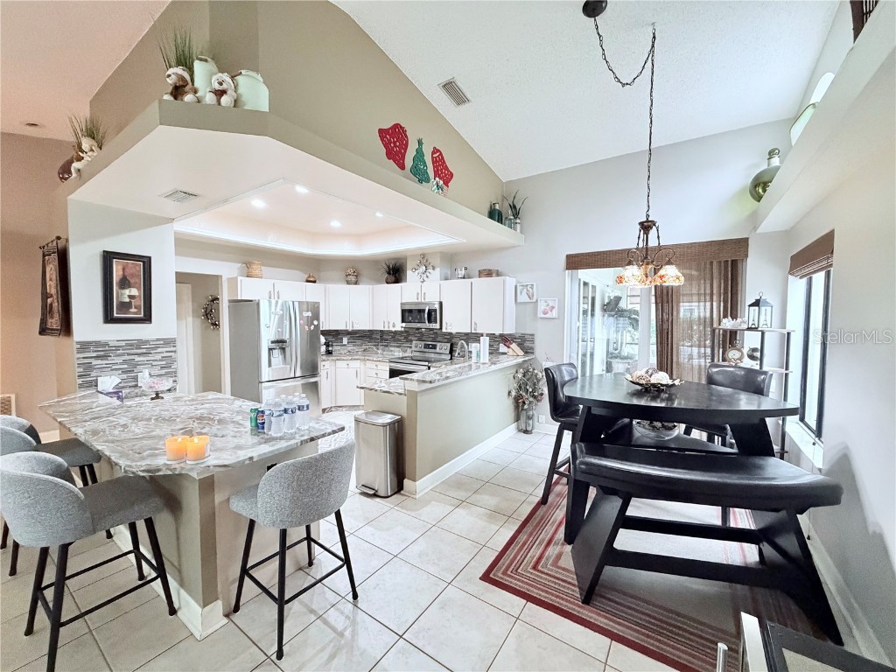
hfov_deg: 102.1
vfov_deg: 85.7
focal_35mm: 14
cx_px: 448
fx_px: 362
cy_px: 336
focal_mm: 2.22
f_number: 2.2
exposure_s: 1/60
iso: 640
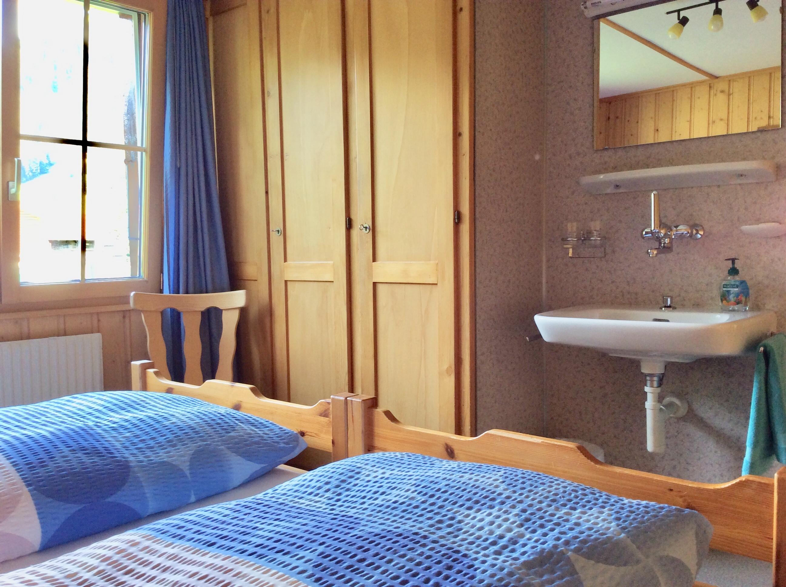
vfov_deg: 44.1
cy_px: 294
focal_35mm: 32
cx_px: 393
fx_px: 726
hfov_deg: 56.9
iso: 40
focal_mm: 3.3
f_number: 2.4
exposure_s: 1/25
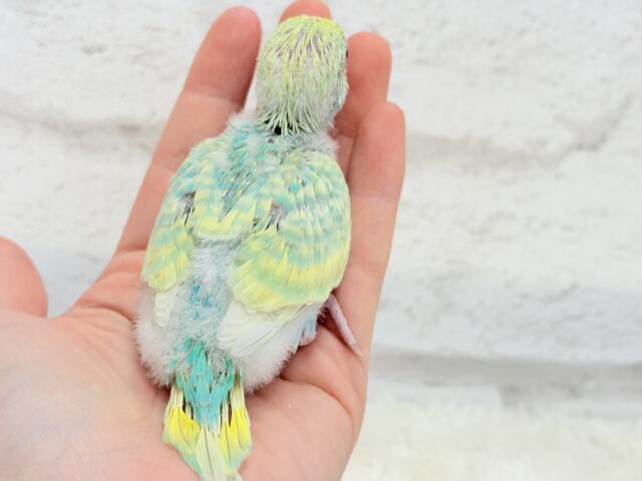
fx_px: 964
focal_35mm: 52
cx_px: 321
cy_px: 240
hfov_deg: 36.8
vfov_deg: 28.0
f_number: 1.6
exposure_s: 1/50
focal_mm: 5.96
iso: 32
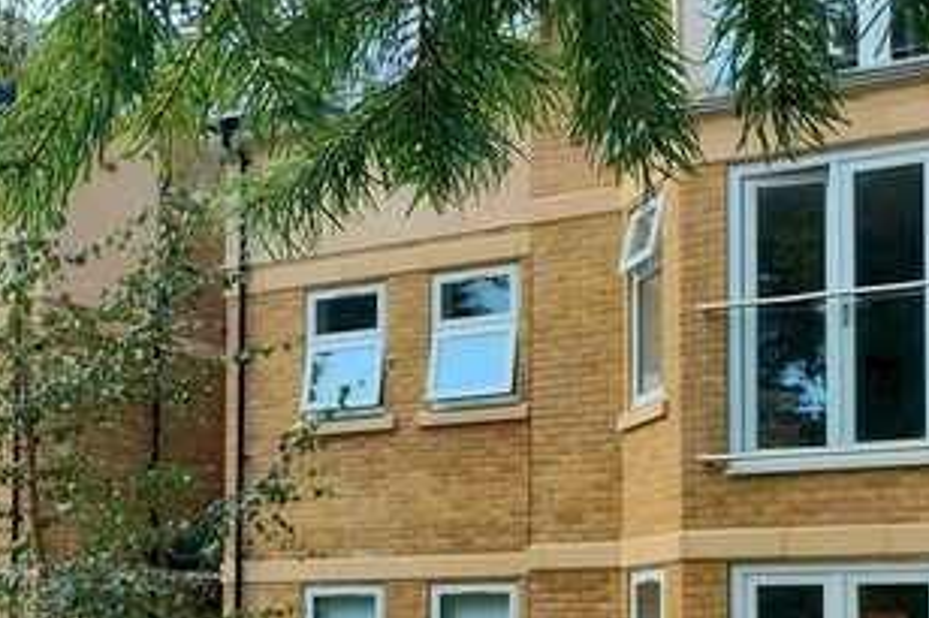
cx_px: 354
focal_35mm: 66
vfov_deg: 20.1
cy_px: 568
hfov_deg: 30.4
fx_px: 1702
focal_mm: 4.27
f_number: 1.8
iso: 100
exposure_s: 1/224
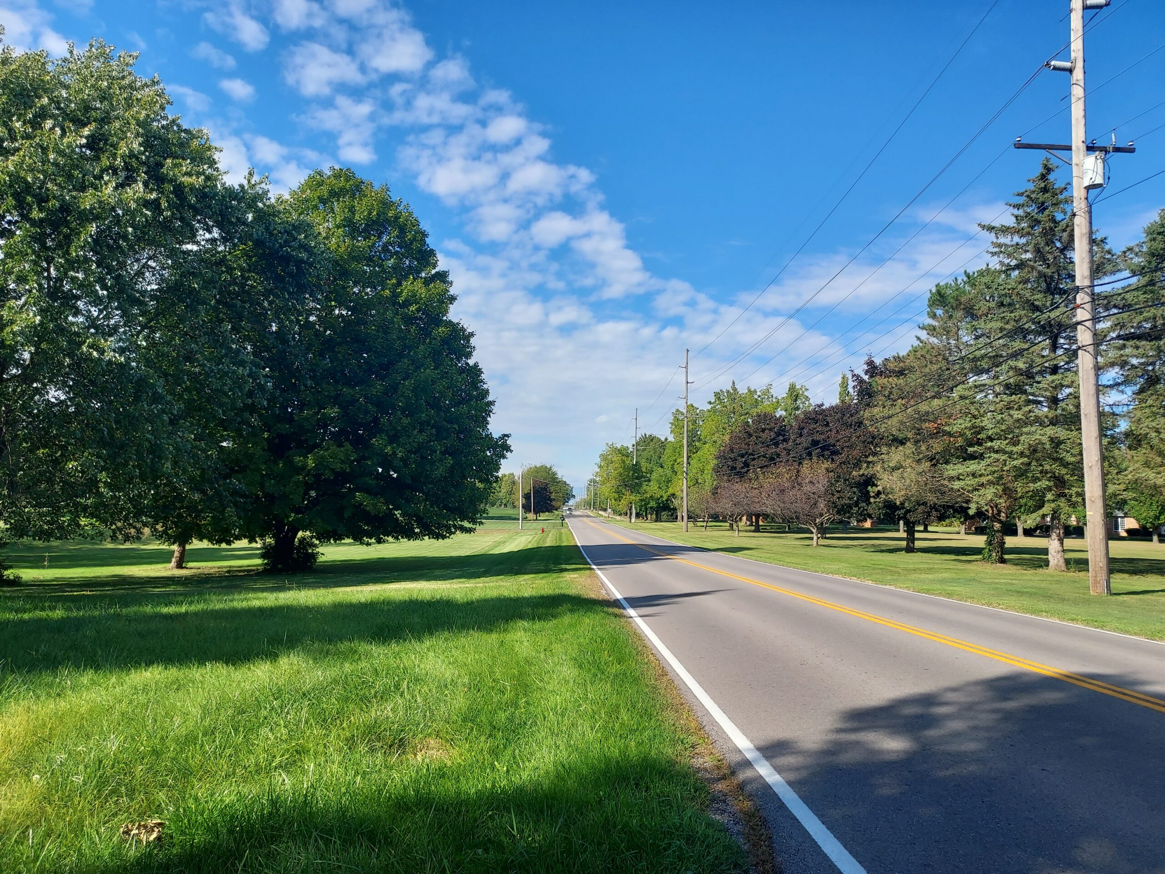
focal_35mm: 24
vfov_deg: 56.8
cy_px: 437
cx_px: 582
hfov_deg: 71.6
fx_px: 808
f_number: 1.8
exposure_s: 1/992
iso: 40
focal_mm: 4.6
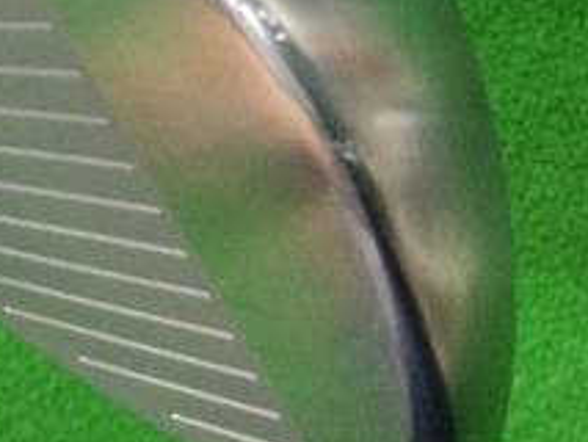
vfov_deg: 15.7
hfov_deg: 21.1
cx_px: 246
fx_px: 1581
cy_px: 33
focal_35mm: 93
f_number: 2.4
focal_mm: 3.3
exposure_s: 1/30
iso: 200
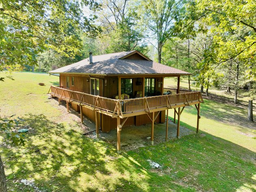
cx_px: 128
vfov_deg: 56.8
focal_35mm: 24
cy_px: 96
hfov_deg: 71.6
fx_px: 177
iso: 330
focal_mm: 12.29
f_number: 2.8
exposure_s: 1/500
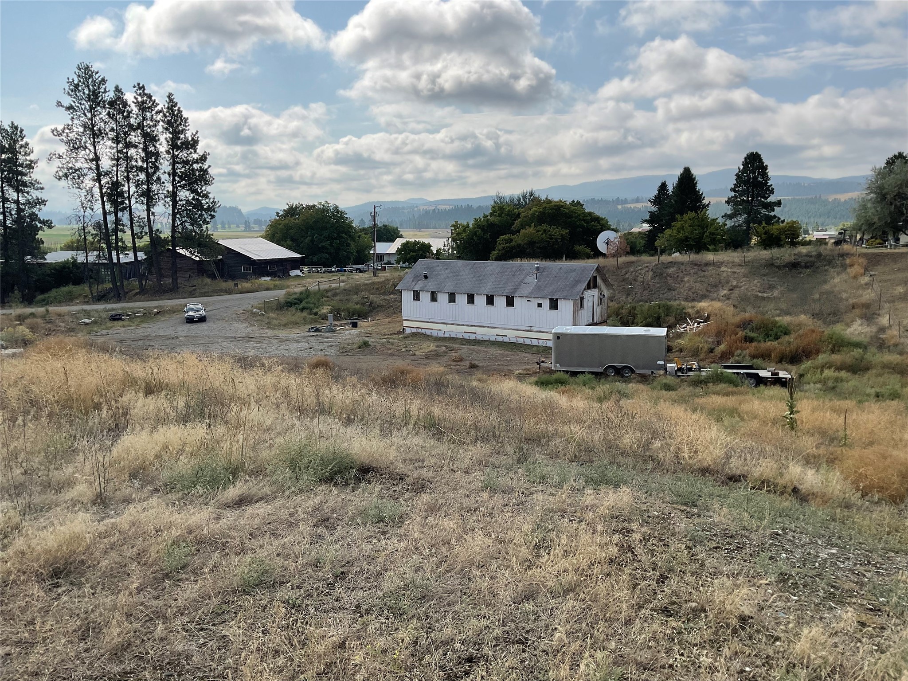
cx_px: 454
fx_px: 761
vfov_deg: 48.2
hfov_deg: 61.7
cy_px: 340
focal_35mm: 29
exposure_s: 1/3322
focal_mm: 3
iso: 20
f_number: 1.8
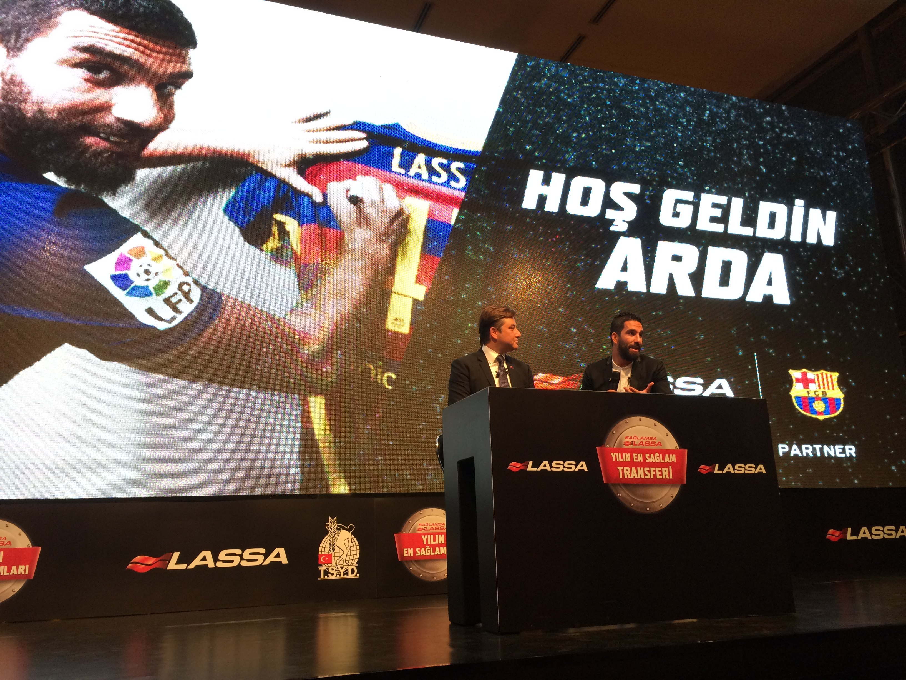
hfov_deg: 61.7
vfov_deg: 48.2
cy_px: 340
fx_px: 759
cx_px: 453
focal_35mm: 29
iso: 40
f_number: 2.2
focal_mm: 4.15
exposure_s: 1/30
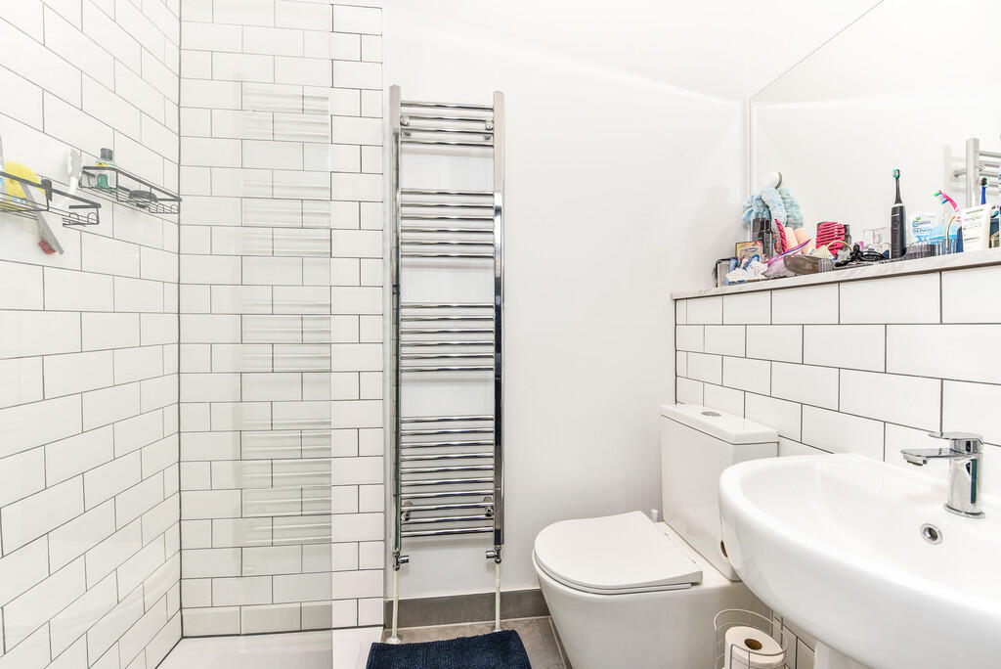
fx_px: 389
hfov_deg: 104.2
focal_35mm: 14
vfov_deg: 81.3
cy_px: 334
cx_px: 500
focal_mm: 14
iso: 400
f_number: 7.1
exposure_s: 1/25
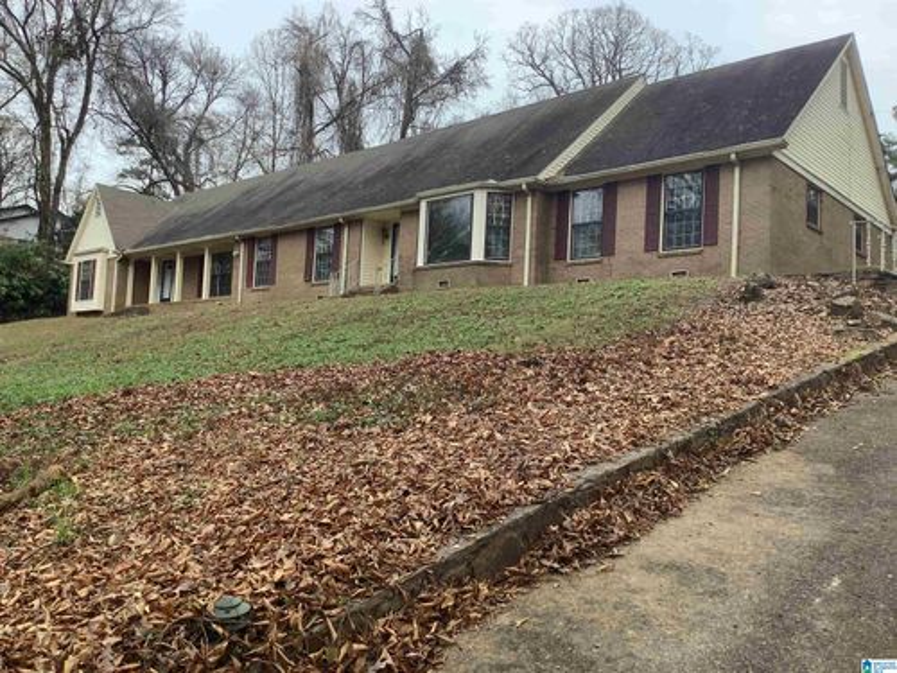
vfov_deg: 45.4
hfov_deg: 58.4
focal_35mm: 31
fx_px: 803
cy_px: 336
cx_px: 448
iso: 25
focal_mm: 3.3
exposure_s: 1/145
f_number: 2.4
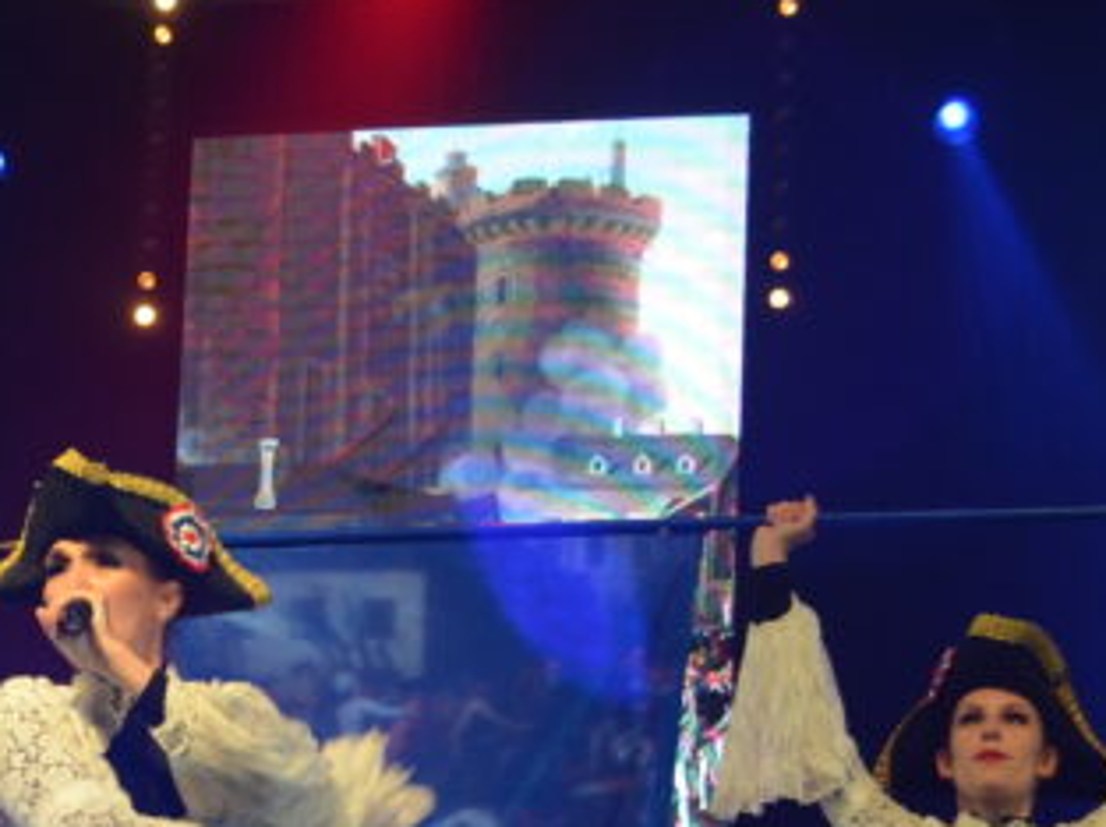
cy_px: 792
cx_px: 166
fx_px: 4213
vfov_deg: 11.1
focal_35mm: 132
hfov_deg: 14.8
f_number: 4.5
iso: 400
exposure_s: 1/80
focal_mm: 28
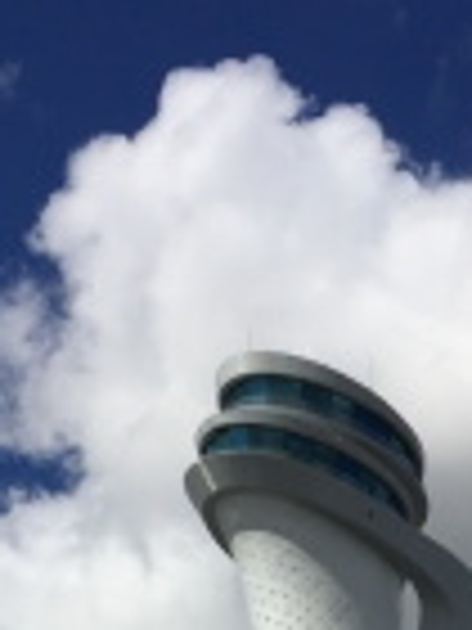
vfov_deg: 19.2
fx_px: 1691
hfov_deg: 15.9
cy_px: 855
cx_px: 324
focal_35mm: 93
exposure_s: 1/5650
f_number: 2.2
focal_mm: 4.15
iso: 32
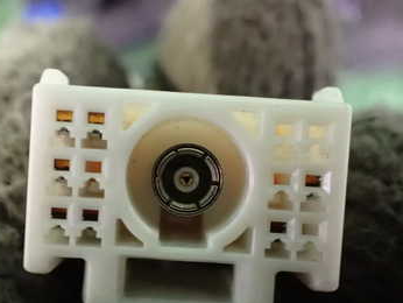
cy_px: 197
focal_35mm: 52
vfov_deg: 27.9
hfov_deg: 36.7
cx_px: 165
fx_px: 606
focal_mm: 5.4
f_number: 2.3
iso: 1600
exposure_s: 1/20
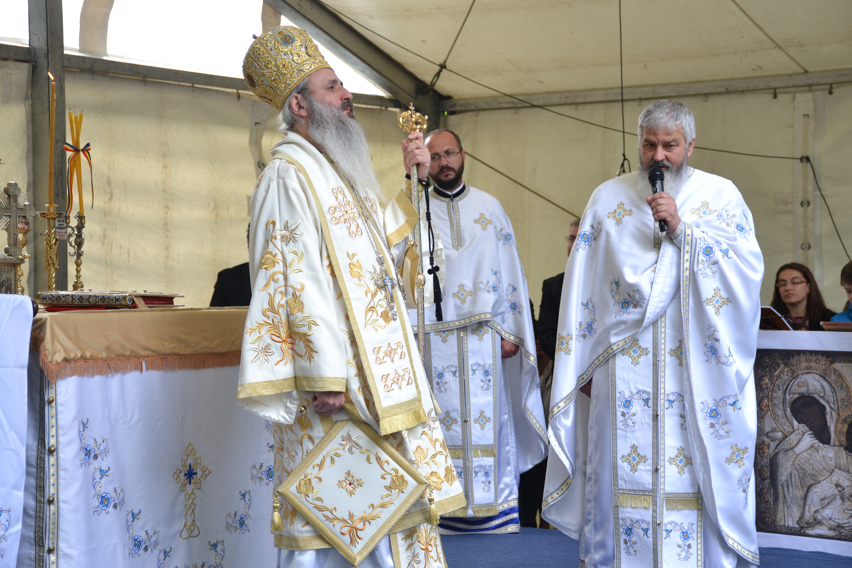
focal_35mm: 84
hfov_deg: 24.2
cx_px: 426
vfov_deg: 16.3
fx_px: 1988
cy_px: 284
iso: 400
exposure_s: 1/160
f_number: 5.6
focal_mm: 56
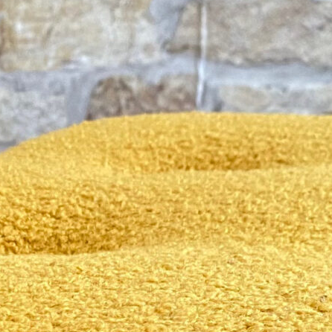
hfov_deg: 12.5
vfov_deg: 12.5
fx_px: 1432
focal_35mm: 132
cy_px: 508
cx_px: -189
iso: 125
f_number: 1.8
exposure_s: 1/89
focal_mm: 4.25
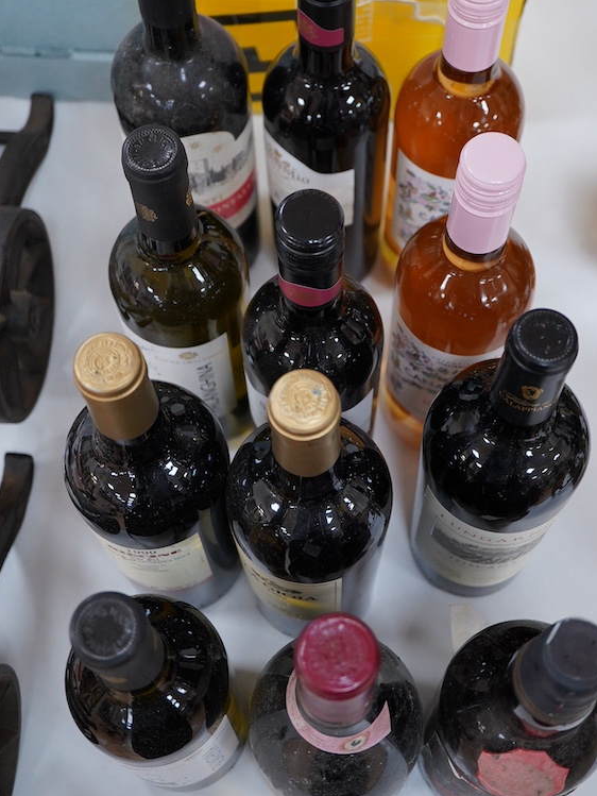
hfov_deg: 28.0
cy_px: 333
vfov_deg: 36.7
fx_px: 1195
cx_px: 317
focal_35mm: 52
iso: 1250
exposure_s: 1/125
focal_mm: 30
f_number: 3.5
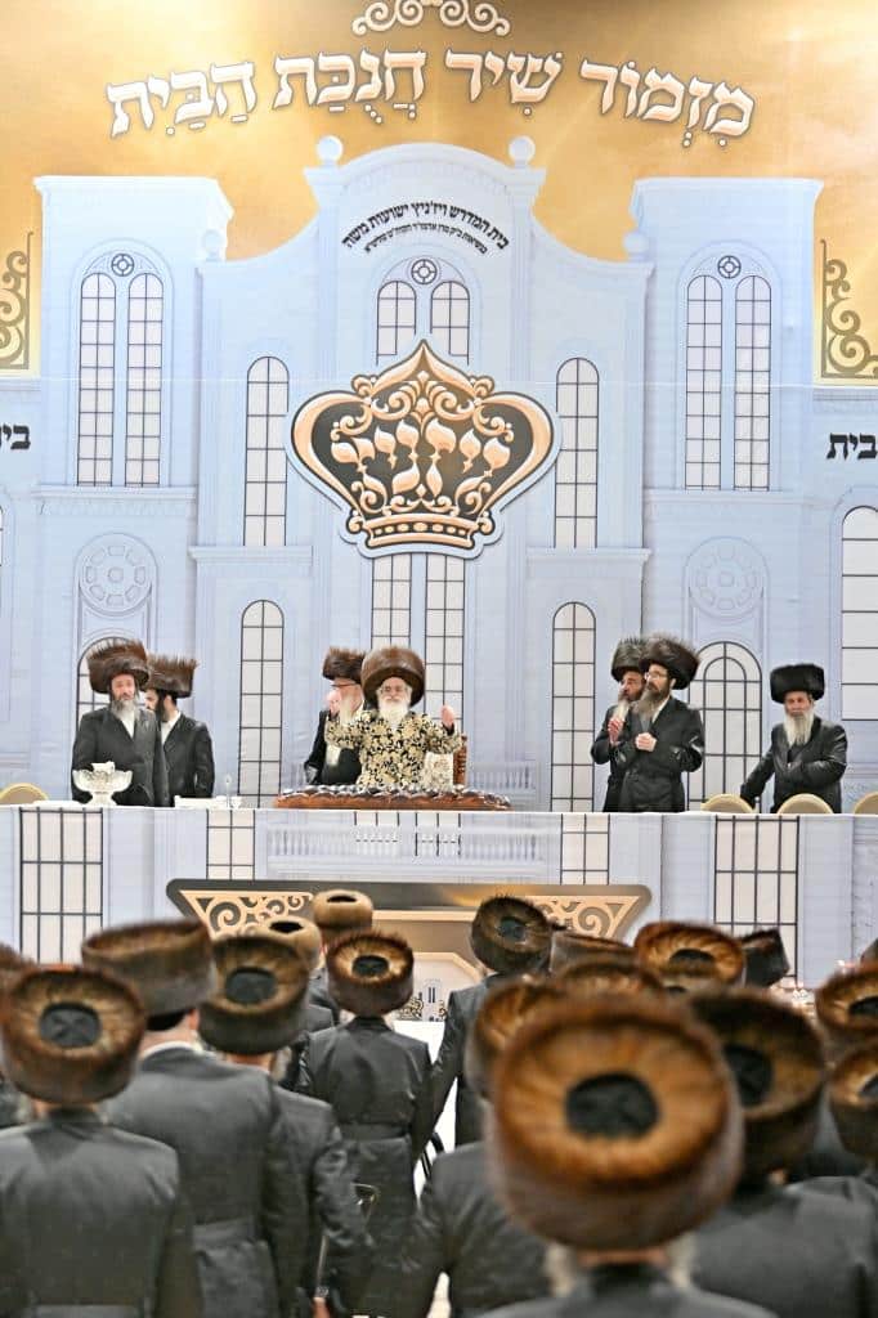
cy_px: 659
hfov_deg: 10.6
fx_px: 4722
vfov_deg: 15.9
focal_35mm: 129
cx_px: 439
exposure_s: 1/160
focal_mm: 86
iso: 500
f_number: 2.8
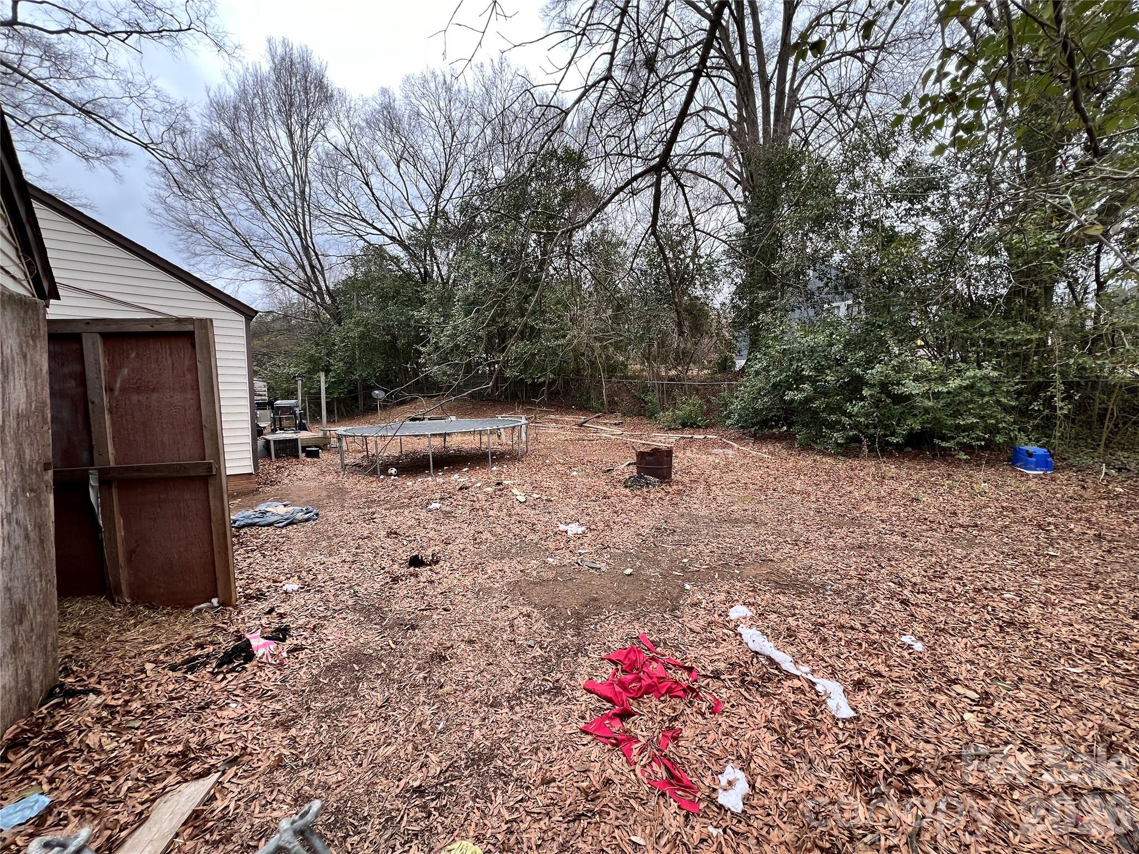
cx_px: 570
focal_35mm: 13
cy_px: 427
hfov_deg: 106.2
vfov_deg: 89.9
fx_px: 428
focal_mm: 1.57
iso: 50
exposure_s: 1/99
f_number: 1.8
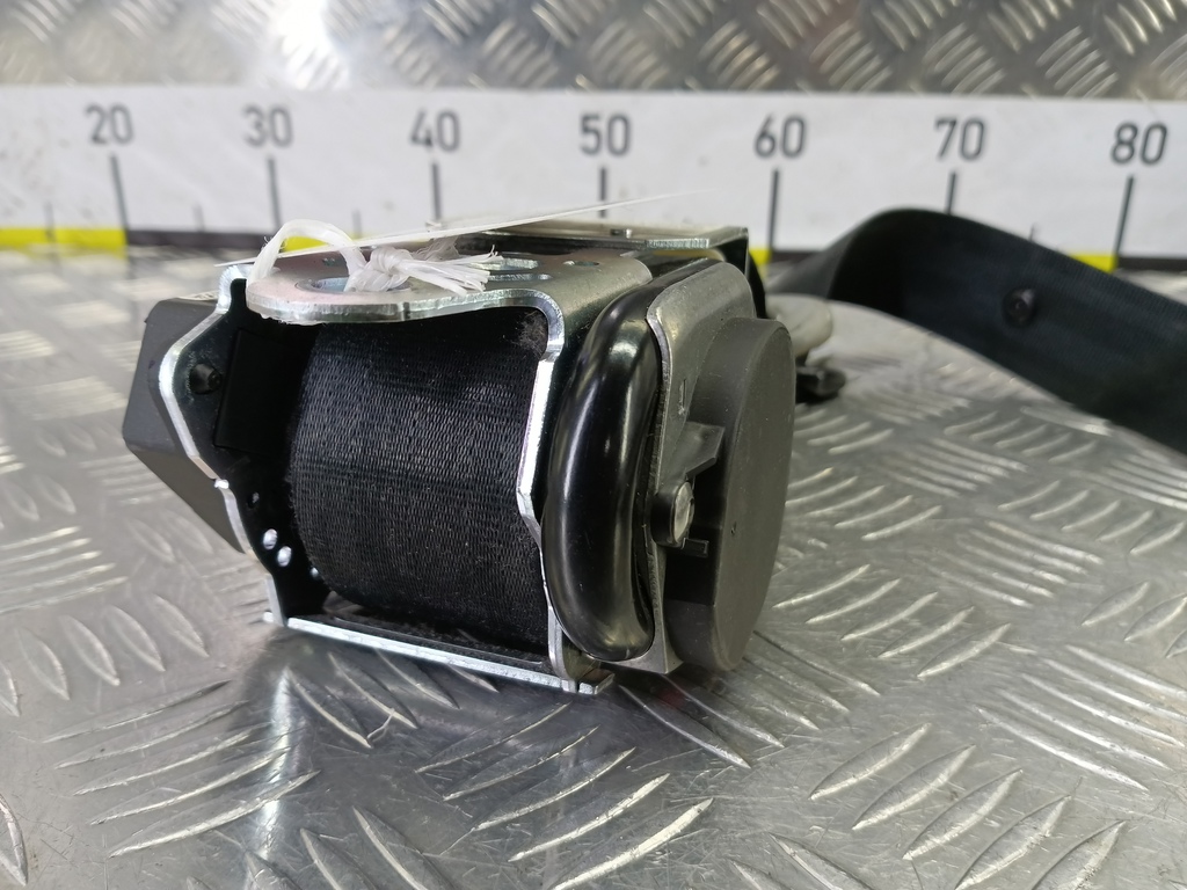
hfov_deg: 73.9
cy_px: 445
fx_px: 789
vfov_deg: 58.9
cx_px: 594
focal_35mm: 23
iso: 170
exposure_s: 1/50
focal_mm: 4.11
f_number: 1.6
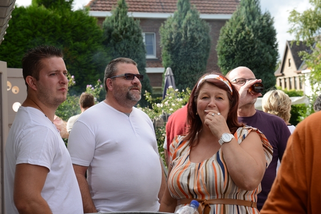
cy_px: 107
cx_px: 160
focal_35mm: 60
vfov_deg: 22.6
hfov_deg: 33.4
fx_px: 535
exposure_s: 1/200
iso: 200
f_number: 7.1
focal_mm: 60
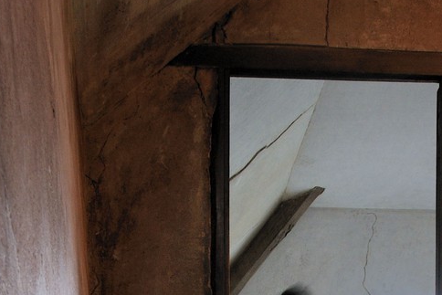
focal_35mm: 66
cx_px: 210
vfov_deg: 14.7
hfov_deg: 30.5
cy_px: 675
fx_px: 811
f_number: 9
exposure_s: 1/2
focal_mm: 20
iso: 800
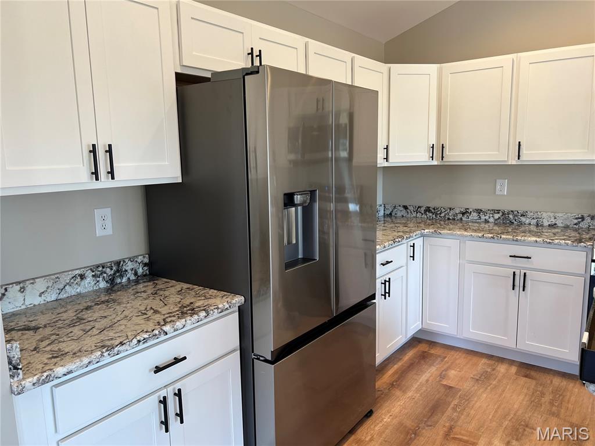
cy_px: 223
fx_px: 447
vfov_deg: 53.1
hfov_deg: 67.3
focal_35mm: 26
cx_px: 298
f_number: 1.5
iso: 80
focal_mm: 5.7
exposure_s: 1/120
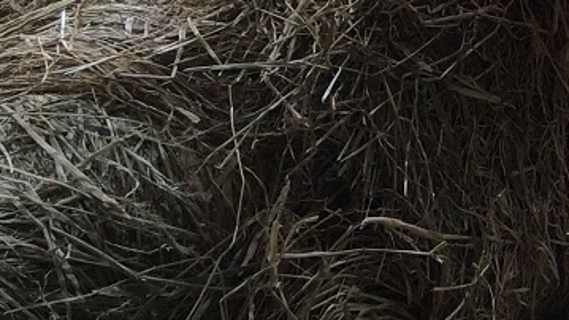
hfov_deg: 14.7
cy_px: -499
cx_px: 964
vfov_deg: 8.3
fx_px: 1977
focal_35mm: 131
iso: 50
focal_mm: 4.12
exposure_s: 1/120
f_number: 2.2
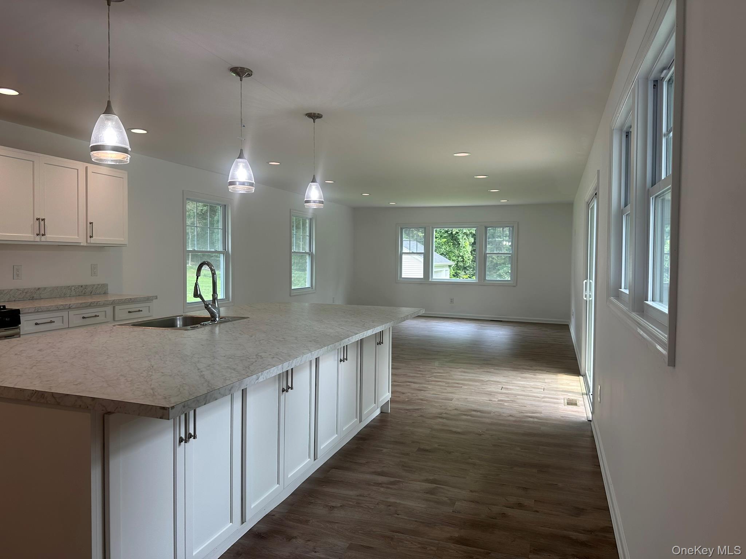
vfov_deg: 56.8
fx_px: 517
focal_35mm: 24
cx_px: 373
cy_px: 280
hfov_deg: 71.6
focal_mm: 6.86
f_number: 1.78
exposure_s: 1/136
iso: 64
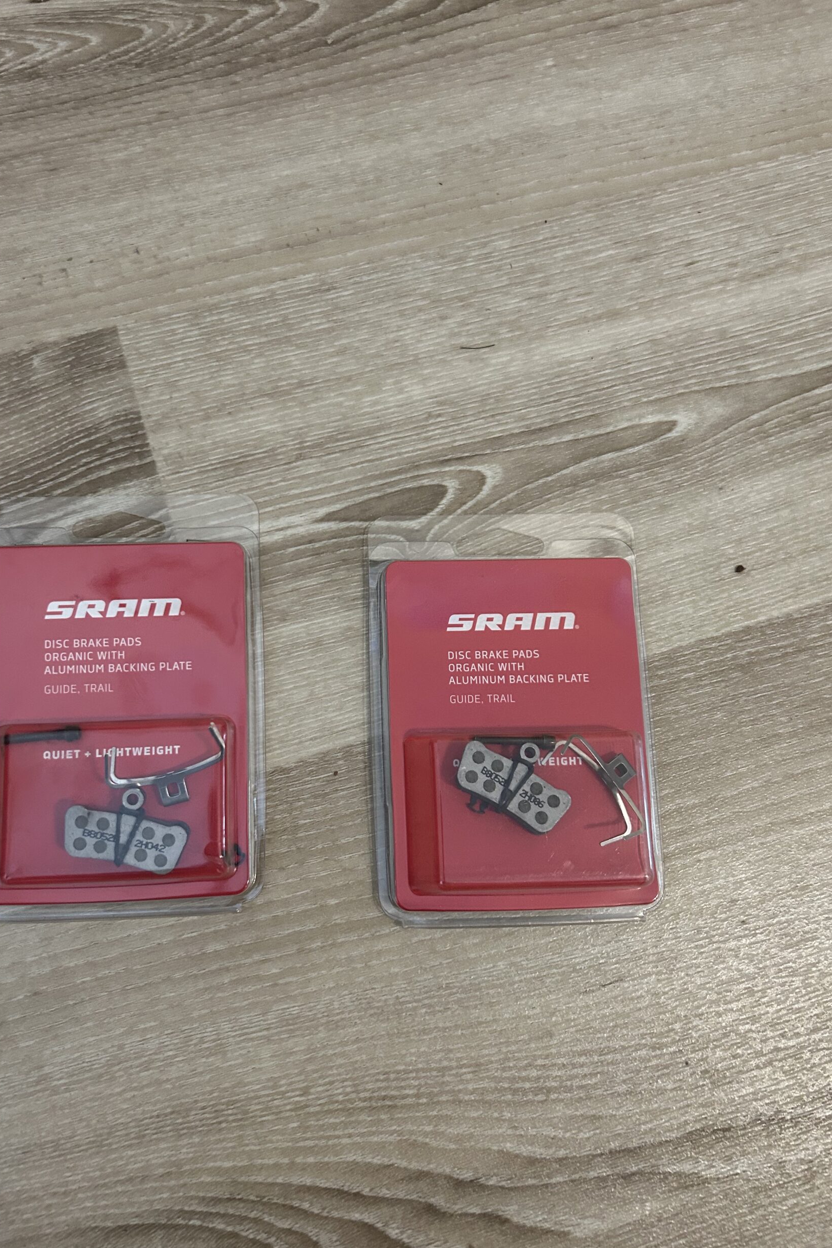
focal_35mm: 28
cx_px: 373
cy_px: 638
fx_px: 971
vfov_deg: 65.5
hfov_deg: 46.3
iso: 320
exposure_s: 1/50
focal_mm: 5.7
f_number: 1.5
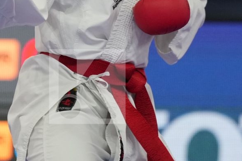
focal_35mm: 861
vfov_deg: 1.6
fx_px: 5786
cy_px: -59
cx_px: 87
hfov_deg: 2.4
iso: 1600
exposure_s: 1/1000
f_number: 2.8
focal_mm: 188
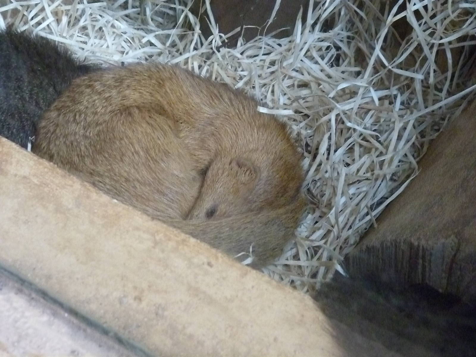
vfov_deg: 20.4
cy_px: 178
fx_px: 990
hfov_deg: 27.0
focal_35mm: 72
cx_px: 238
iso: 1600
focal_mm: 12.9
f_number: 4
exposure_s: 1/160
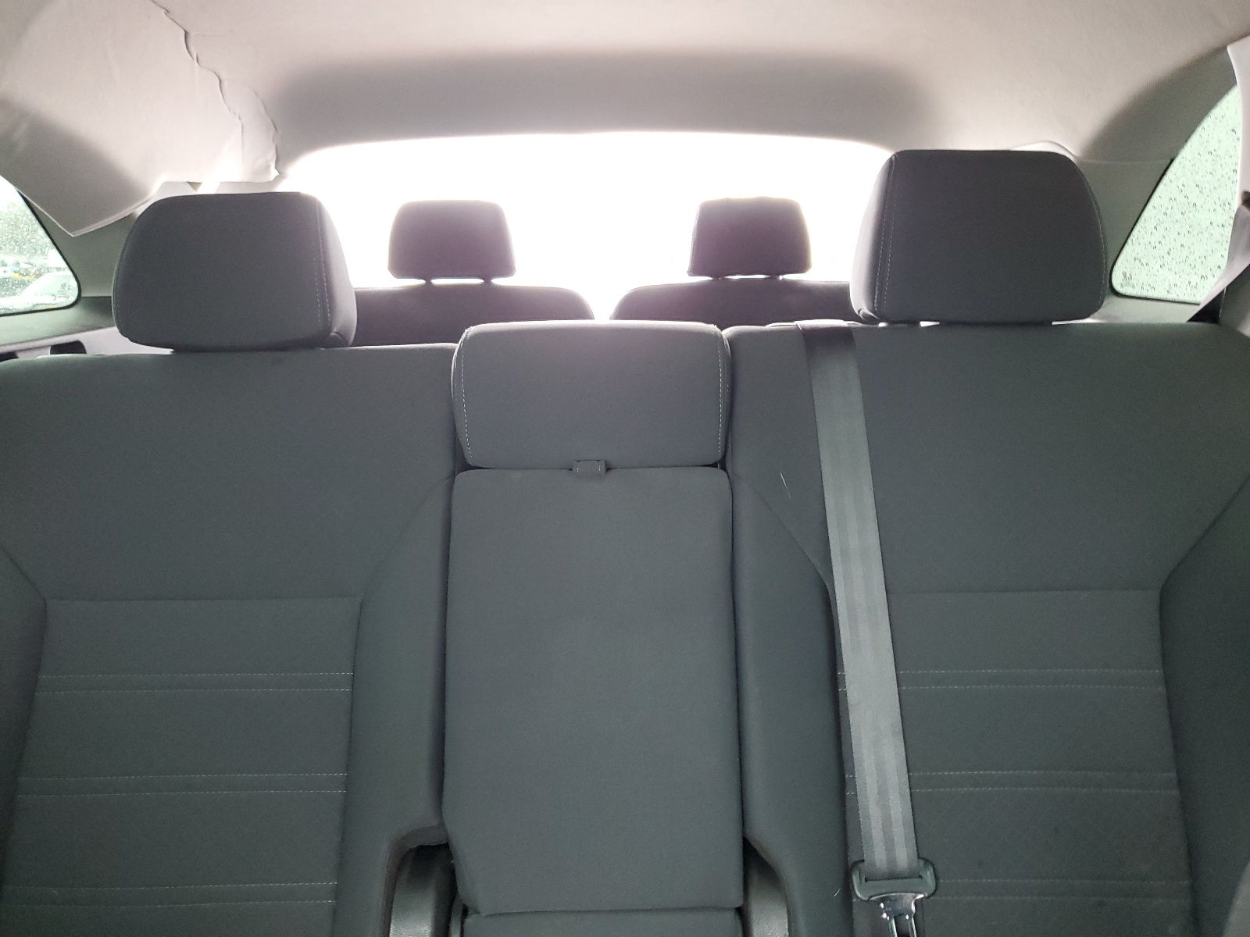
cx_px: 625
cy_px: 468
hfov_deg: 67.3
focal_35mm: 26
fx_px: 939
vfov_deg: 53.1
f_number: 1.5
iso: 341
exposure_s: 1/30
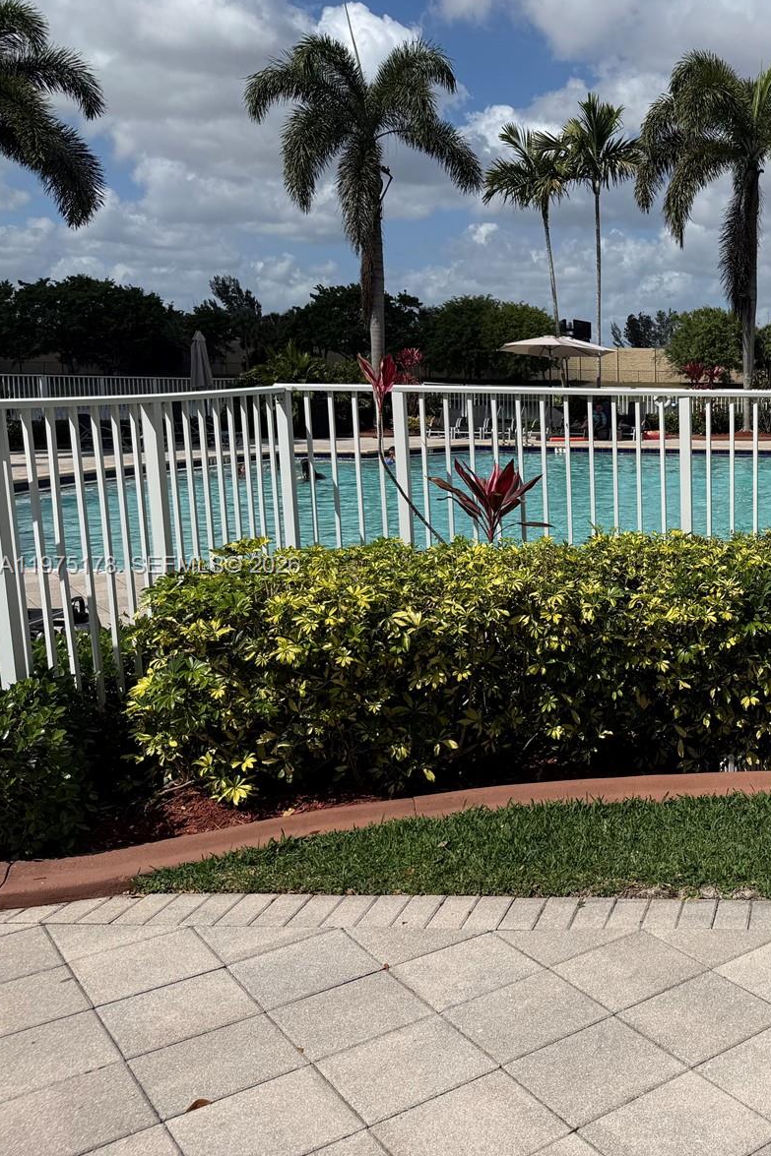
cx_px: 782
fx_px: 1092
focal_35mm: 34
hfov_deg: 35.0
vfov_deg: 55.8
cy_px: 567
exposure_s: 1/9091
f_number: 1.78
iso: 80
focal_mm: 6.76
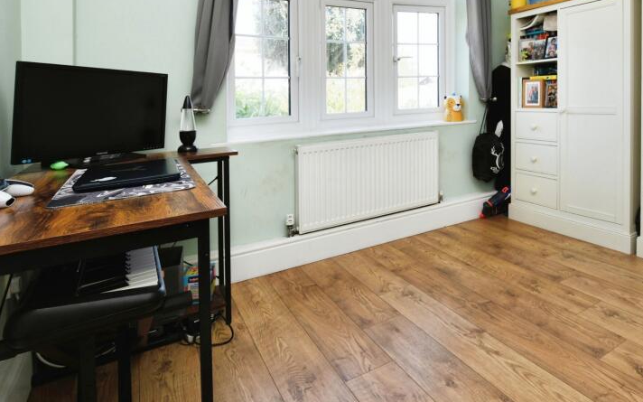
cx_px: 404
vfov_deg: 53.7
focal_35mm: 22
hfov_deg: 78.1
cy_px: 125
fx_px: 386
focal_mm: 15
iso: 400
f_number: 9
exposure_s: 1/60
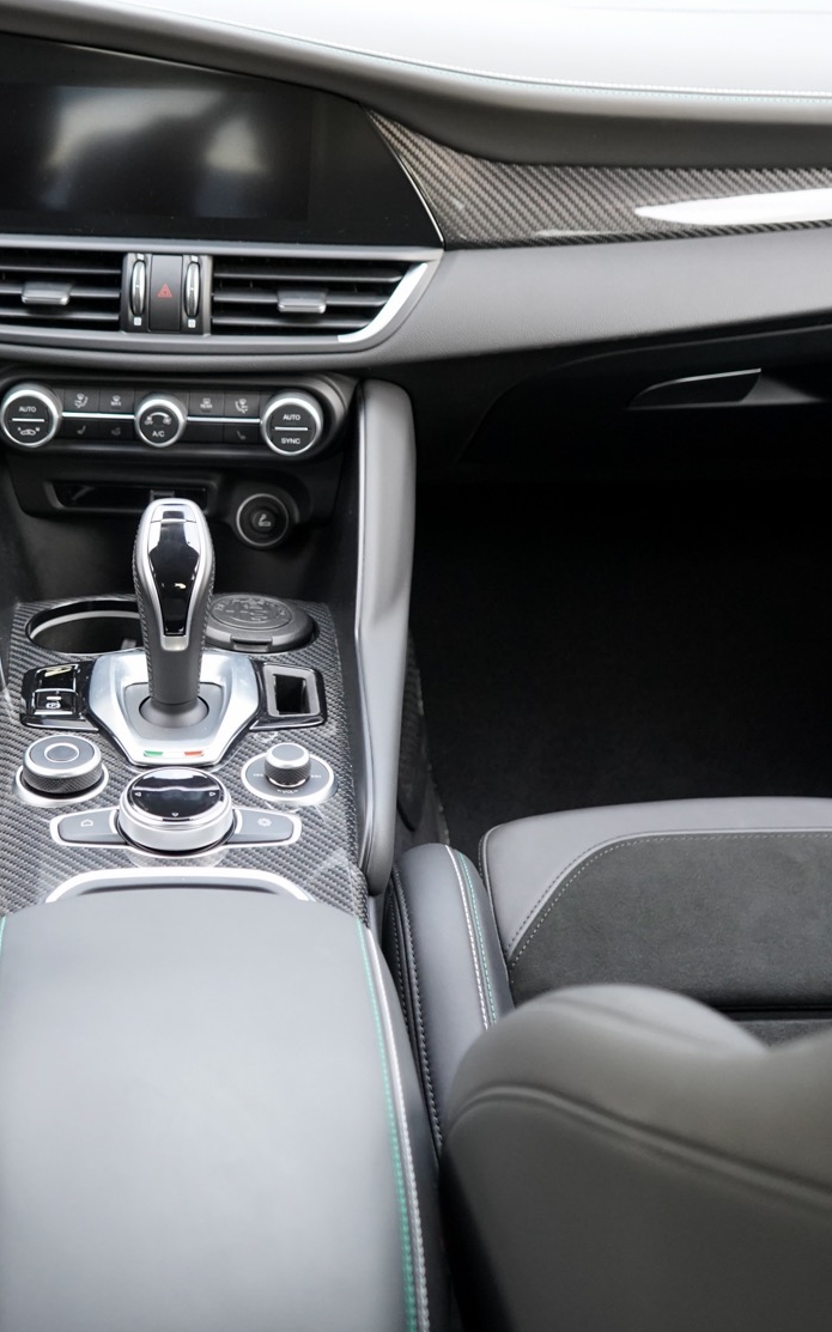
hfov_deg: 25.0
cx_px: 181
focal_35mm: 51
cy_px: 602
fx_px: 1851
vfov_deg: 39.5
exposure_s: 1/160
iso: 2500
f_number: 3.5
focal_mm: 29
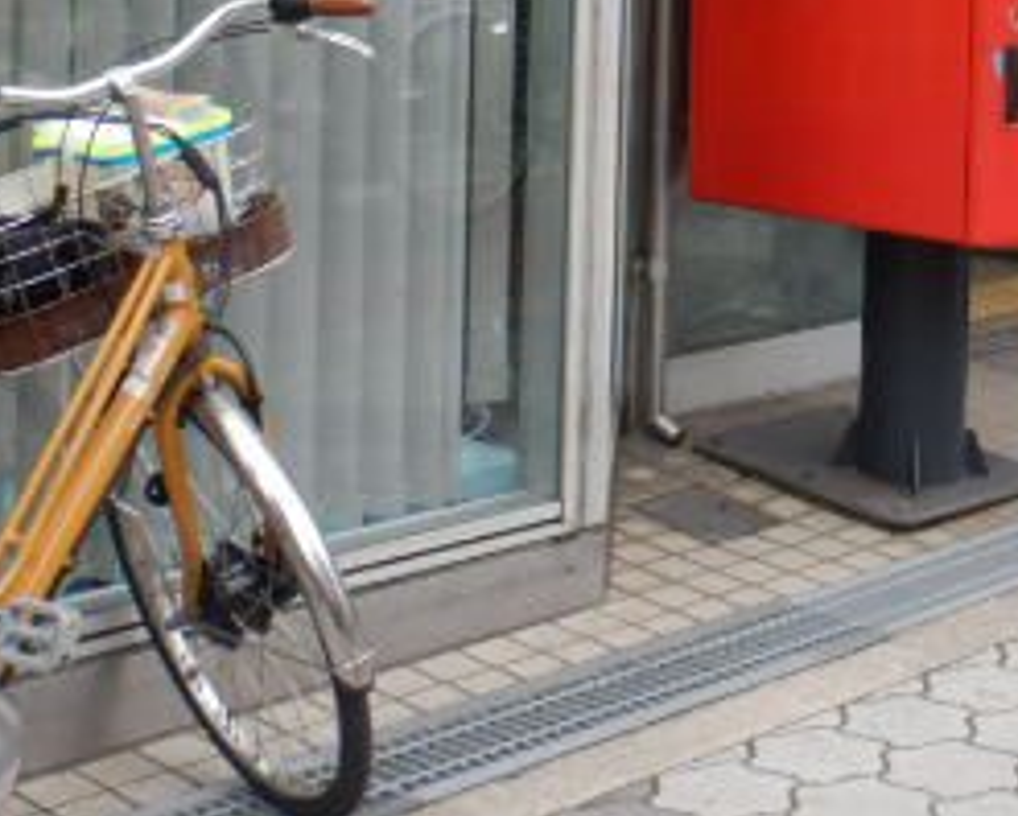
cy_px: -33
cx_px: 956
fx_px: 2593
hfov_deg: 21.6
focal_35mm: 86
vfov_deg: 17.4
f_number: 4.2
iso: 125
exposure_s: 1/250
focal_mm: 6.1
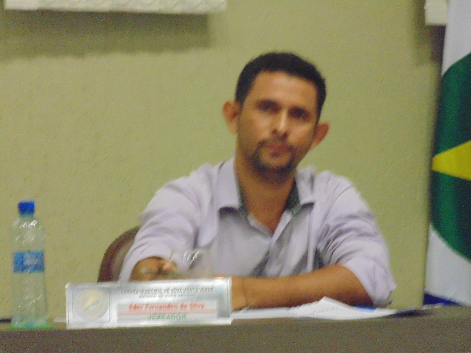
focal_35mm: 280
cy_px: 176
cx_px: 236
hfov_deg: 7.1
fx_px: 3810
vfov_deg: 5.3
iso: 800
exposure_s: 1/20
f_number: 5.8
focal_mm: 50.1
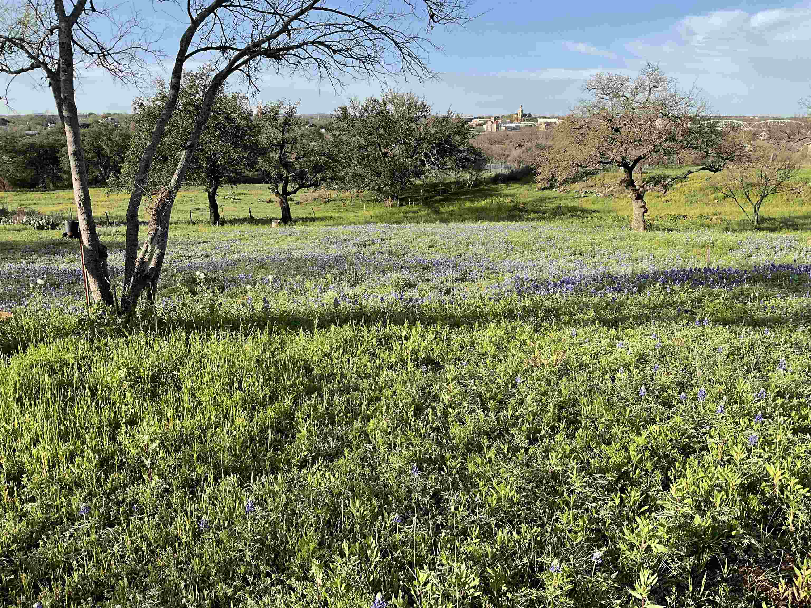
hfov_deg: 61.7
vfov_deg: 48.2
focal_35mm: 29
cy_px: 304
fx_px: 679
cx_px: 406
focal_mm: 3
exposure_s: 1/869
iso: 16
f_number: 1.8
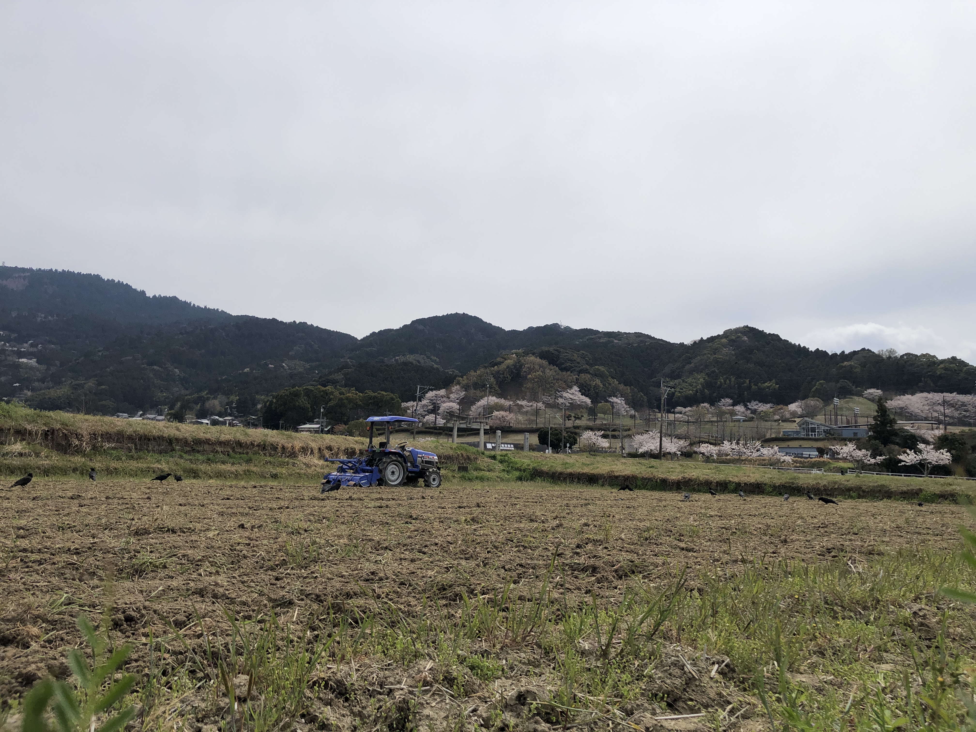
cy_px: 366
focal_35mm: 28
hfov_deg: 63.4
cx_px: 488
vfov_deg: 49.7
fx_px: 789
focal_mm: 3.99
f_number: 1.8
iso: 20
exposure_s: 1/4878
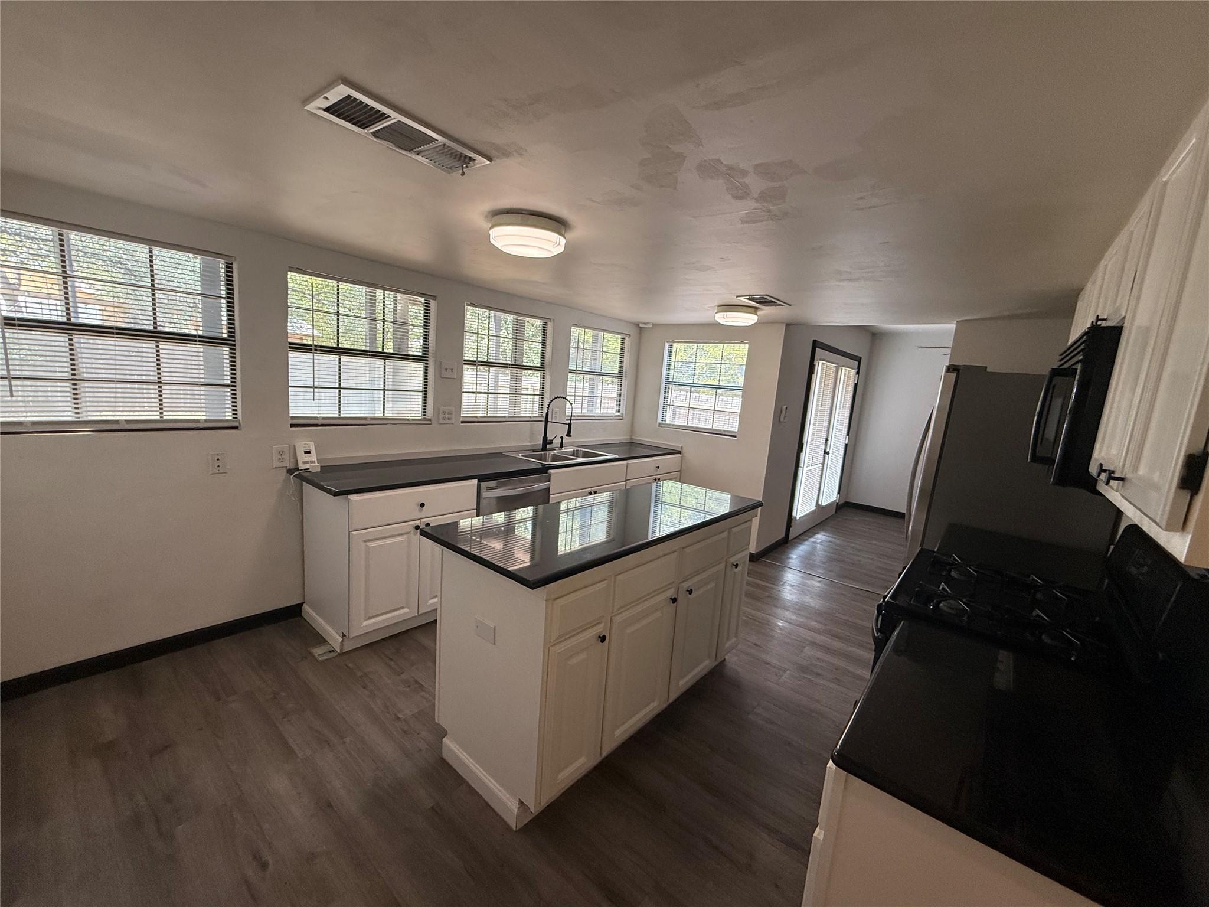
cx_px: 604
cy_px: 454
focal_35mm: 14
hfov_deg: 102.1
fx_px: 489
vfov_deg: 85.7
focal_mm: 2.22
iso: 200
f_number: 2.2
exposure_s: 1/120
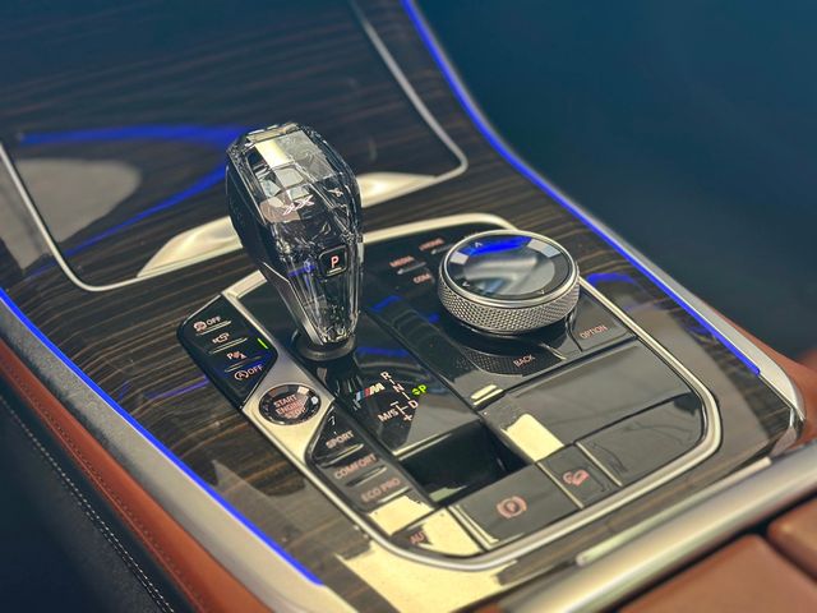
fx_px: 1133
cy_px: 306
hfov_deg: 39.7
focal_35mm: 48
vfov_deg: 30.3
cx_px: 408
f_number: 1.78
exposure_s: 1/40
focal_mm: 6.86
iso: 400
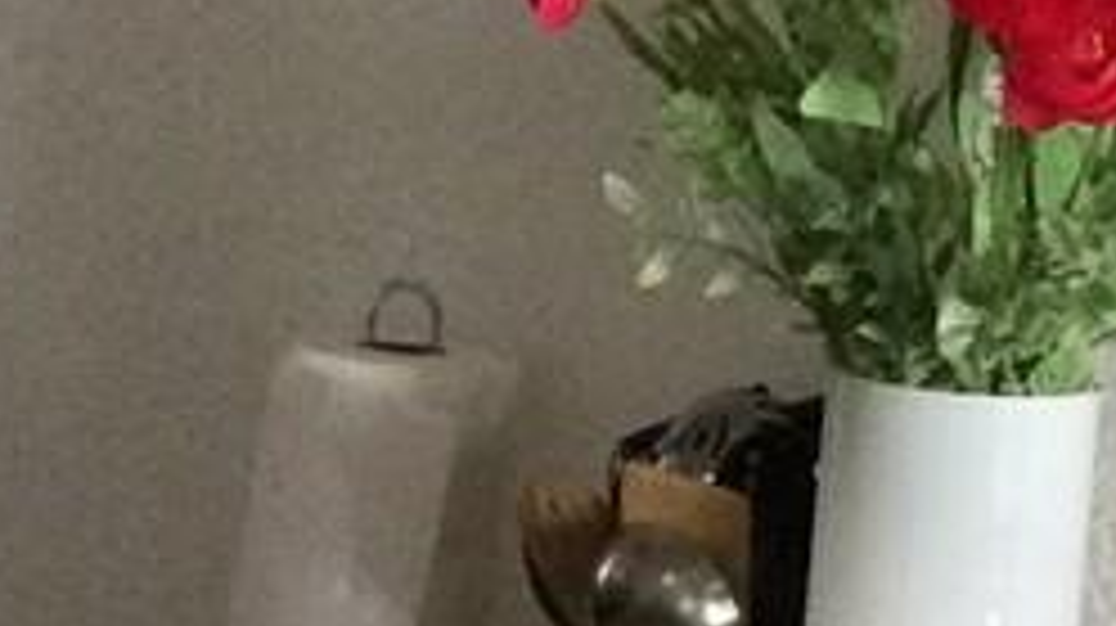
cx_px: -1210
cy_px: 90
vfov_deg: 5.5
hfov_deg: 9.2
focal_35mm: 218
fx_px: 6445
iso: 125
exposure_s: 1/30
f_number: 2.4
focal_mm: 3.3
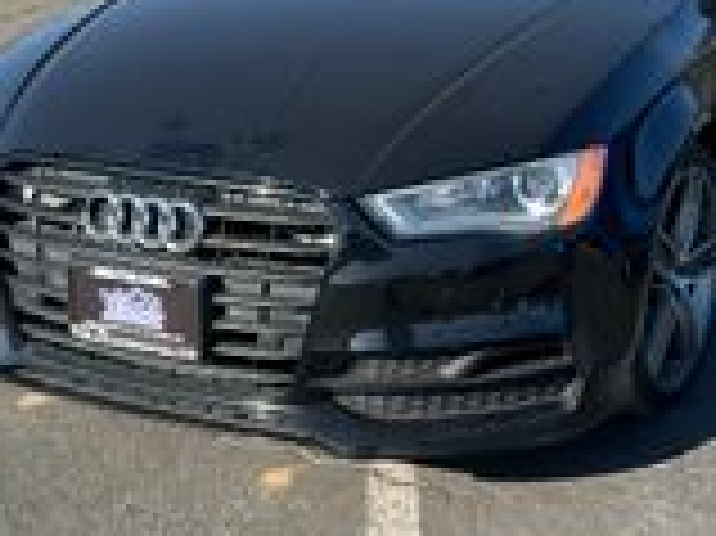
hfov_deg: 32.6
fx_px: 1219
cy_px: 140
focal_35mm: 59
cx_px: 446
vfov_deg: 24.5
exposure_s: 1/1488
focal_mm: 5.7
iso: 50
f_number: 1.5
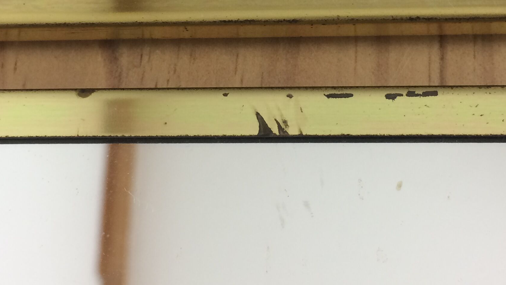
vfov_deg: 19.3
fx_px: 818
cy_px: 21
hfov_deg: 34.3
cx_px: 271
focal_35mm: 61
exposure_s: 1/33
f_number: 2.2
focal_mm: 4.15
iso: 40
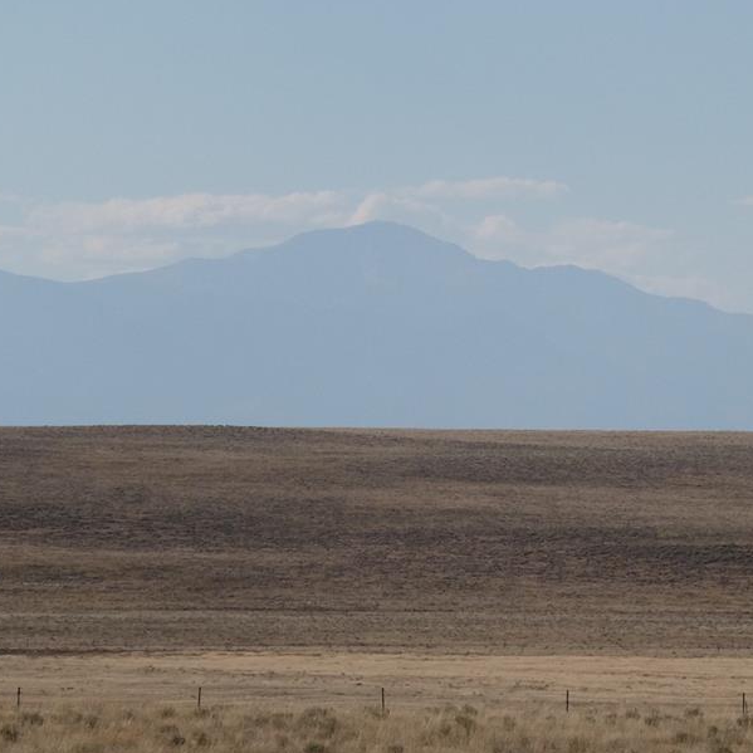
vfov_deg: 5.8
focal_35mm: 302
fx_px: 7432
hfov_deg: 5.8
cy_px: 395
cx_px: 425
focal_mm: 35.8
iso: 80
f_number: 5.6
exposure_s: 1/800
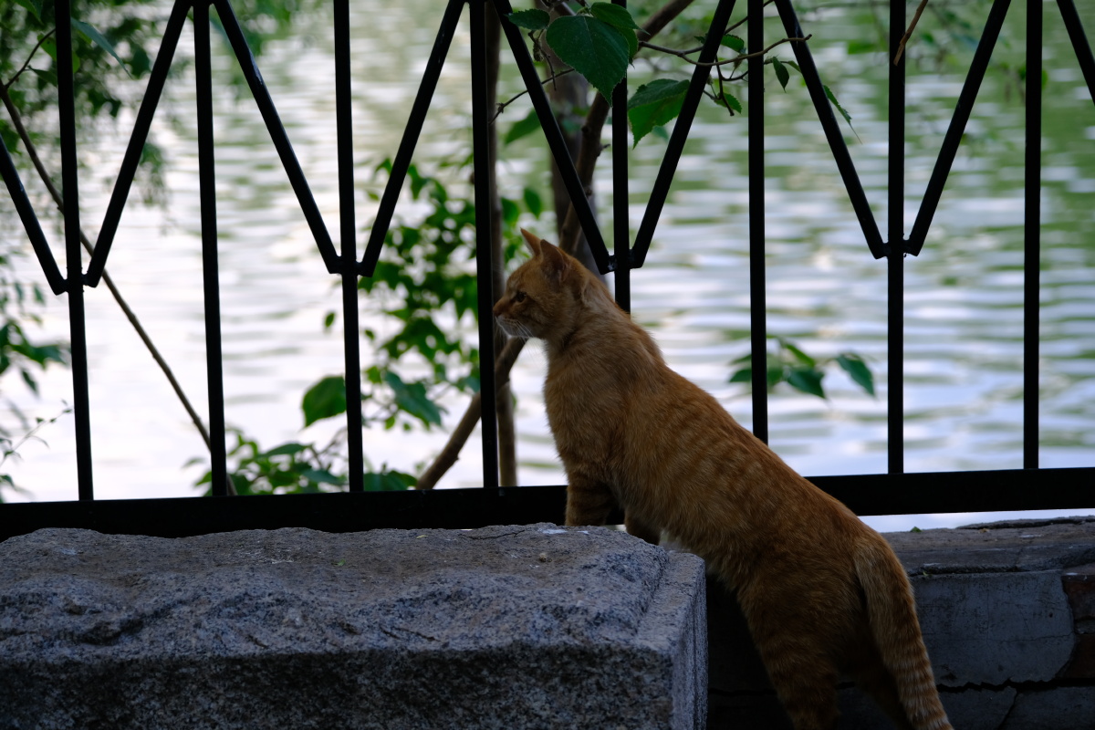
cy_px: 365
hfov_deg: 17.1
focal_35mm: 120
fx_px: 3650
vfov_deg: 11.4
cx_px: 548
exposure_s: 1/120
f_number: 4
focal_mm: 80
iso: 250
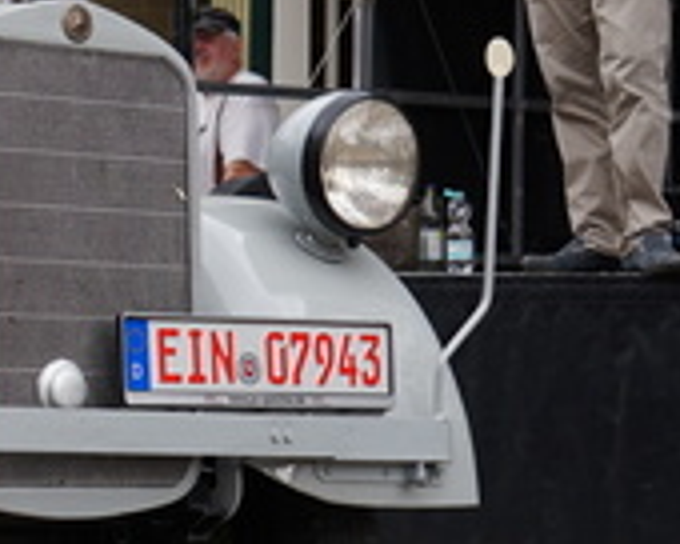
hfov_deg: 12.5
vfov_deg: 10.6
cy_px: 300
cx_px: -388
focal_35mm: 146
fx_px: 2938
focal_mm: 44
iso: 100
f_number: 5
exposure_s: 1/200
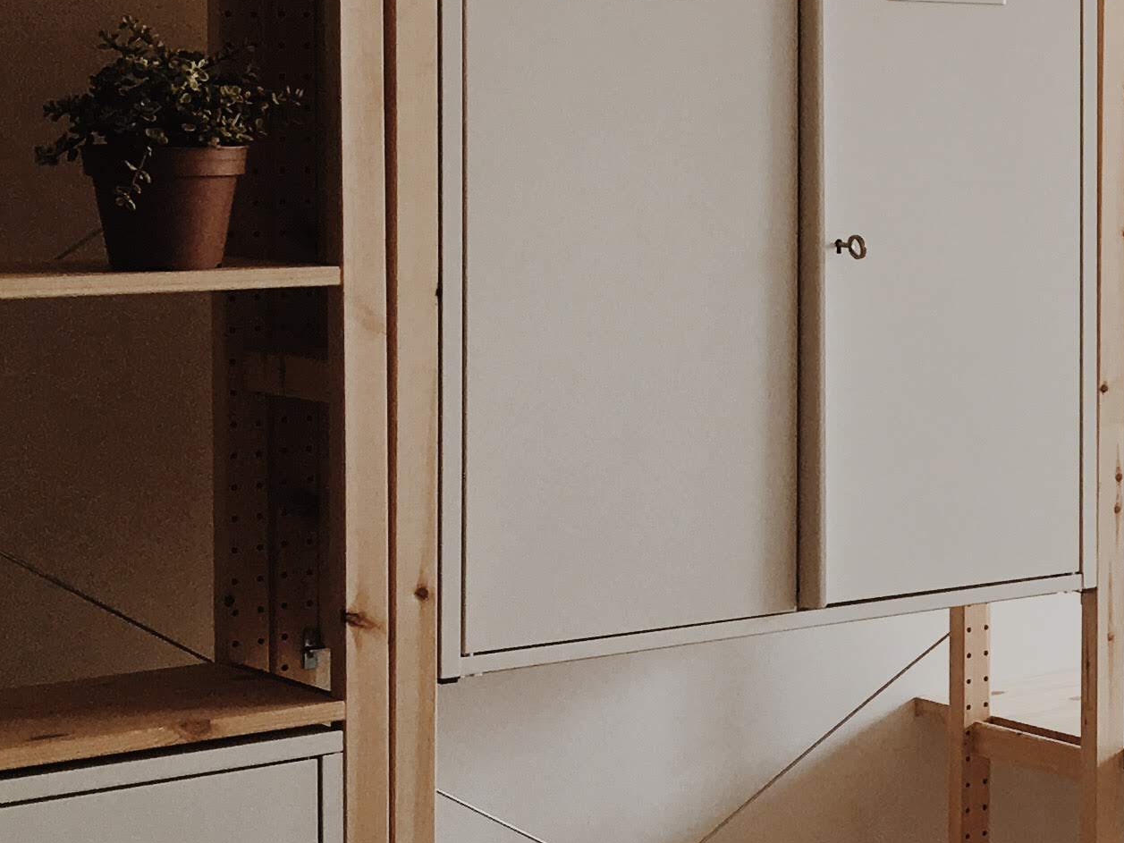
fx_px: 3020
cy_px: 195
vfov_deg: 15.8
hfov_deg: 19.5
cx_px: 1459
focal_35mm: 93
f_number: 2.2
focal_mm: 4.15
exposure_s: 1/100
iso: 25
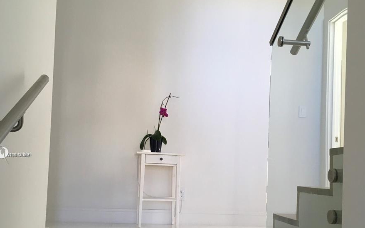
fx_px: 418
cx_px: 179
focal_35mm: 42
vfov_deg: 30.3
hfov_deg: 47.2
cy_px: 155
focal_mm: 4.15
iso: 64
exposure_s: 1/30
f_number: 2.2
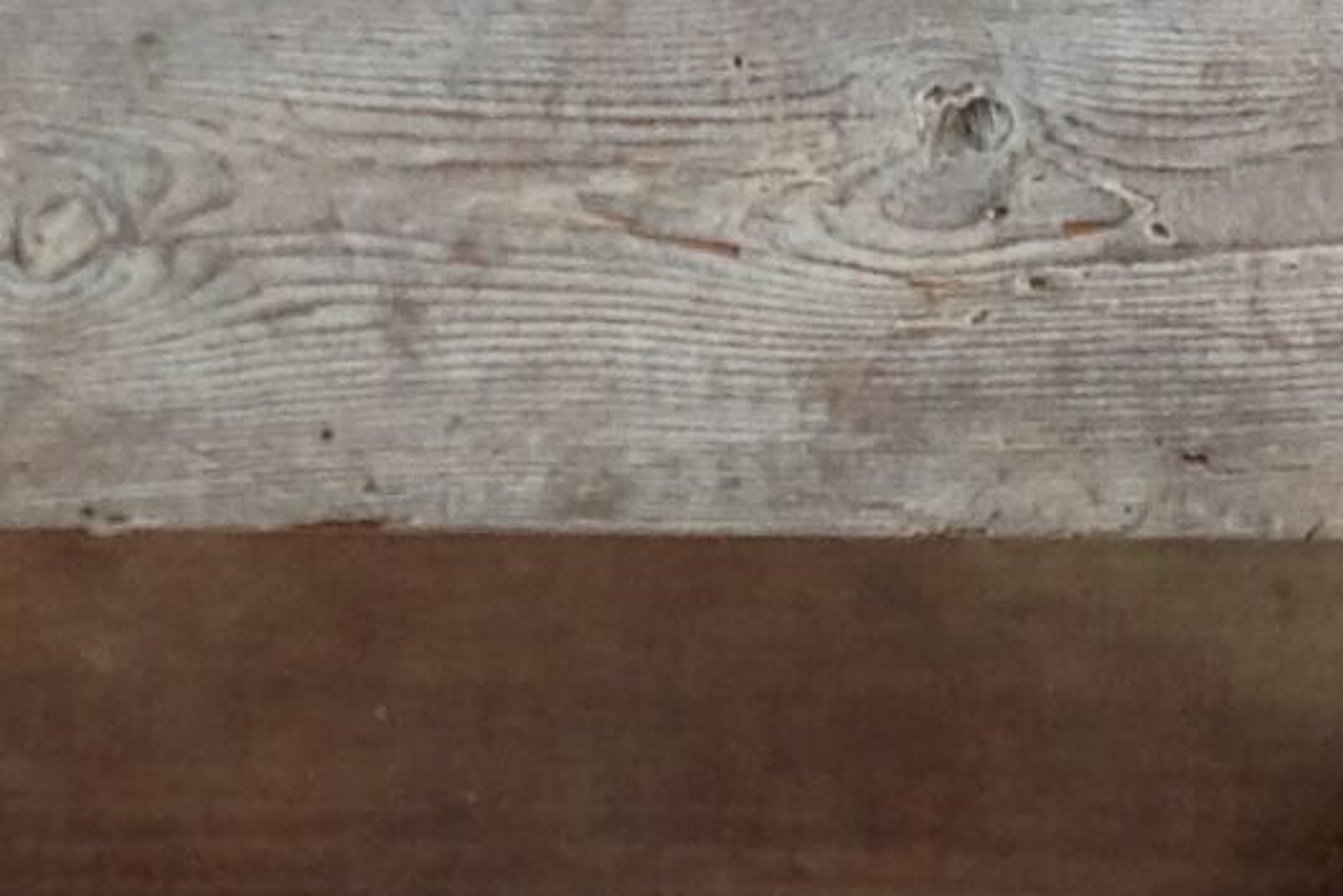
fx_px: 6642
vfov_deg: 7.7
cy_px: 96
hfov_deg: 11.5
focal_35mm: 178
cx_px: 650
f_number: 2.4
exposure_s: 1/17
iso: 50
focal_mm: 4.28
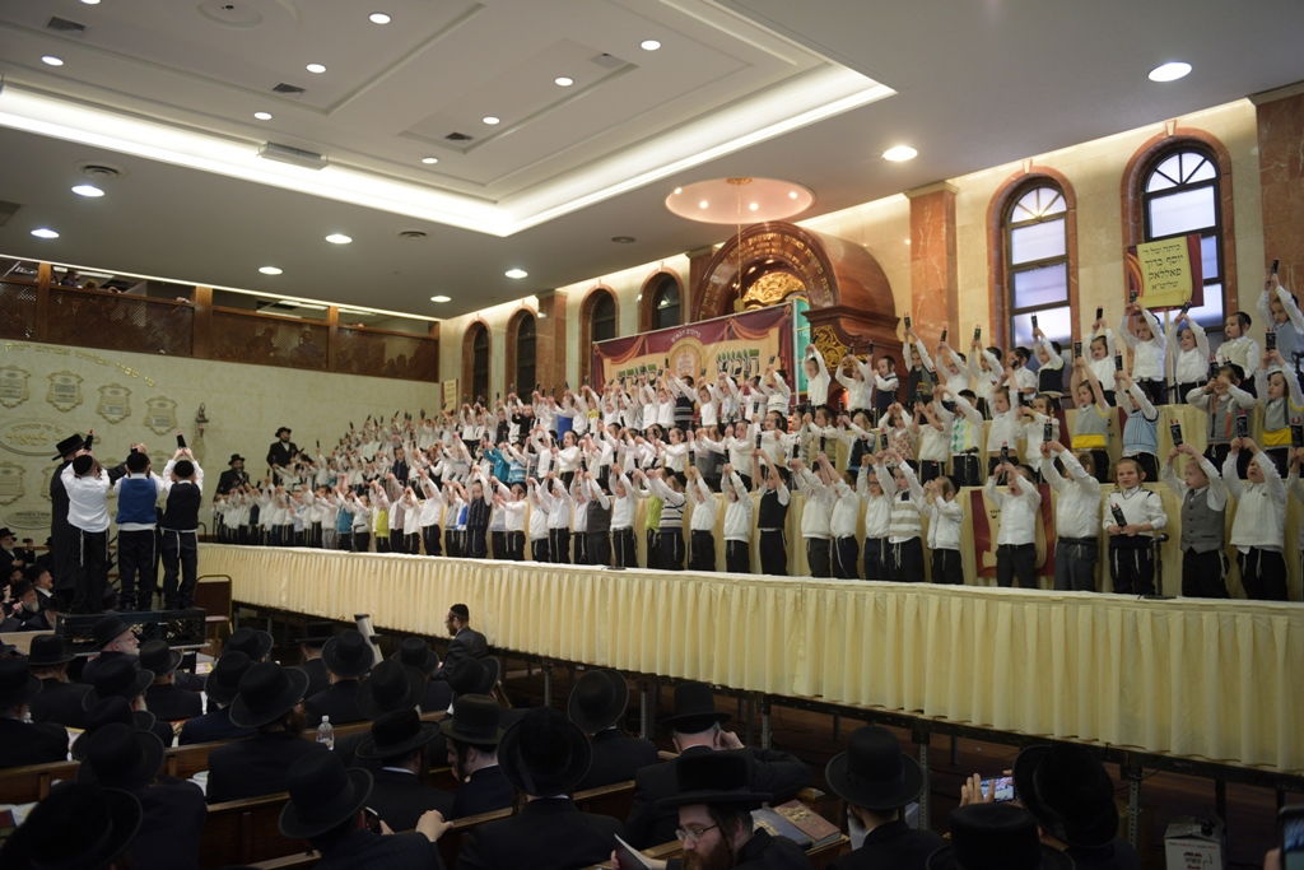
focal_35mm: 28
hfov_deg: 65.5
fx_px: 1014
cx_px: 652
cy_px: 435
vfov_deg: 46.4
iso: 500
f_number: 2.8
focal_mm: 28
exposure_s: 1/125
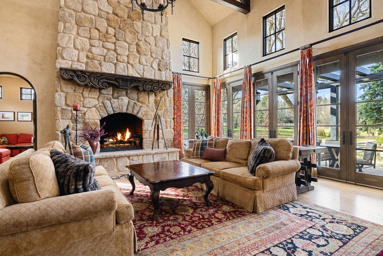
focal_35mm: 19
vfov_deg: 64.6
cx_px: 192
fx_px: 202
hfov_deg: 86.9
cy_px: 128
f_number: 9
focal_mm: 19
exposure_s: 1/2
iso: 640
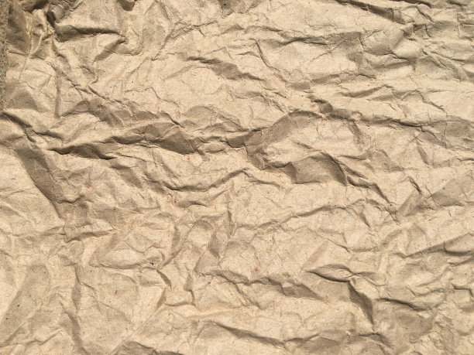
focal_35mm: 29
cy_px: 178
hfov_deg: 61.7
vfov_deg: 48.2
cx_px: 237
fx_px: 397
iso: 25
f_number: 2.2
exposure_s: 1/4300
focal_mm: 4.15
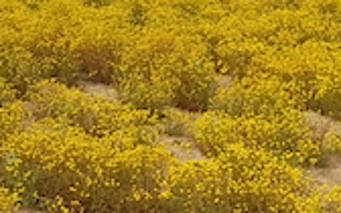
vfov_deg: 11.3
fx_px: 1069
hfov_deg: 17.9
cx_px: 280
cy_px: 186
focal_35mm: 115
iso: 40
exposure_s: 1/1440
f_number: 1.7
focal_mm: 4.2
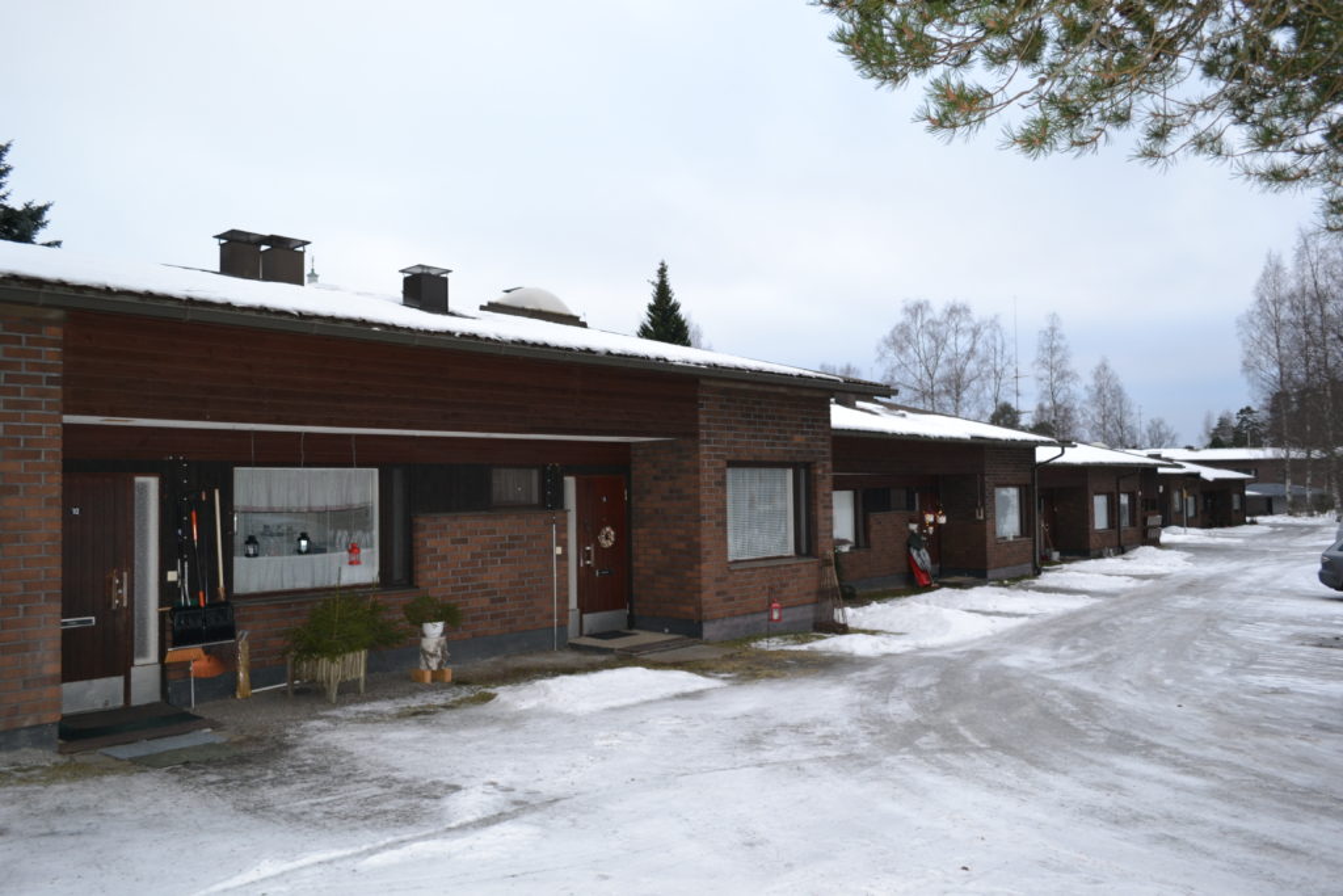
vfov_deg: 47.9
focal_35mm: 27
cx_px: 672
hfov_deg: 67.4
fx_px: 1007
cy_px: 448
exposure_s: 1/125
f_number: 4
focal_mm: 18
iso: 360
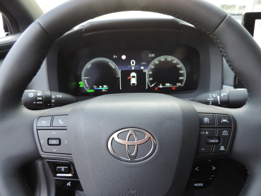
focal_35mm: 24
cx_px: 130
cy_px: 98
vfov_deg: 56.8
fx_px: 181
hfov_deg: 71.6
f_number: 3
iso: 320
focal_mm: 4.3
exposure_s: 1/30
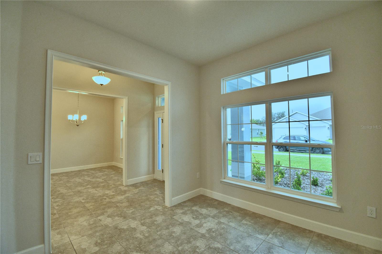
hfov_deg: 100.4
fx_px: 159
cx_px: 191
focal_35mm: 15
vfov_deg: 77.3
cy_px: 127
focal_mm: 10
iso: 400
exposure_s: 1/80
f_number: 4.5
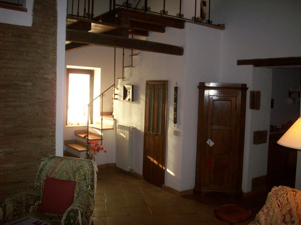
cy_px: 112
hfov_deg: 50.1
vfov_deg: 38.7
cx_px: 150
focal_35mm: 37
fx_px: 322
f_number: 2.8
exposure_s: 1/64
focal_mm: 6.2
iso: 200
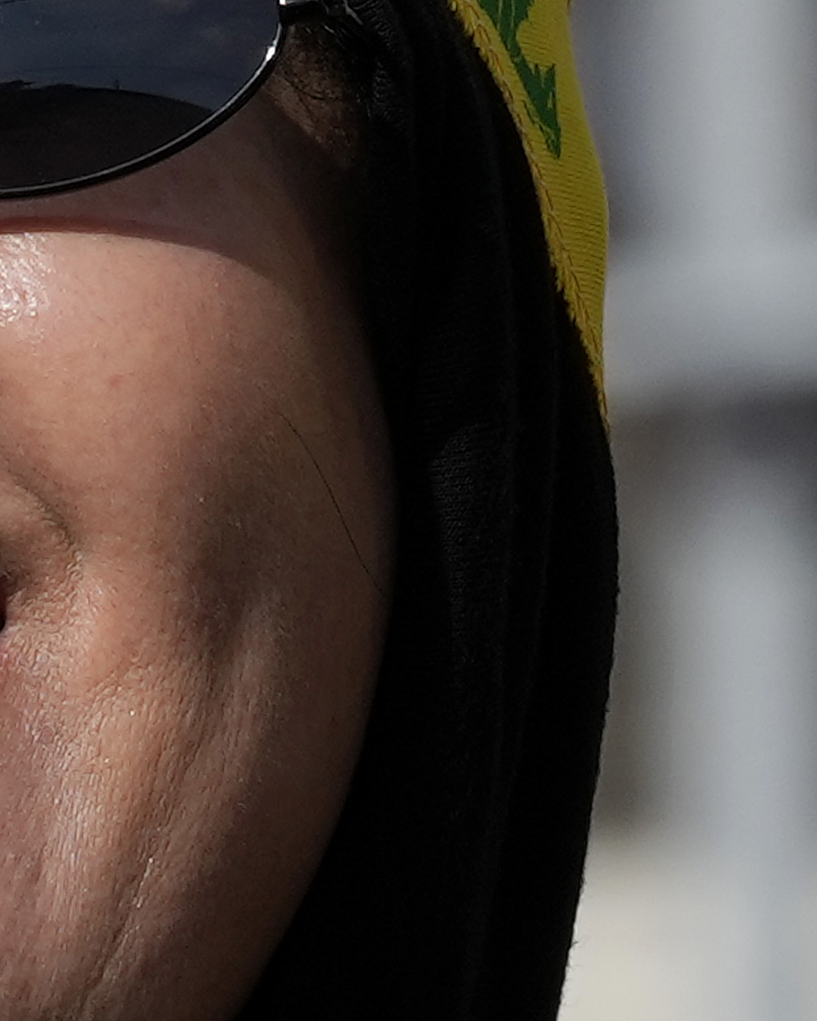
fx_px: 24728
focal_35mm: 818
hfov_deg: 1.9
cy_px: -152
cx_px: -1045
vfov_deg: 2.4
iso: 250
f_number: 11
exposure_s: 1/640
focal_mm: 200
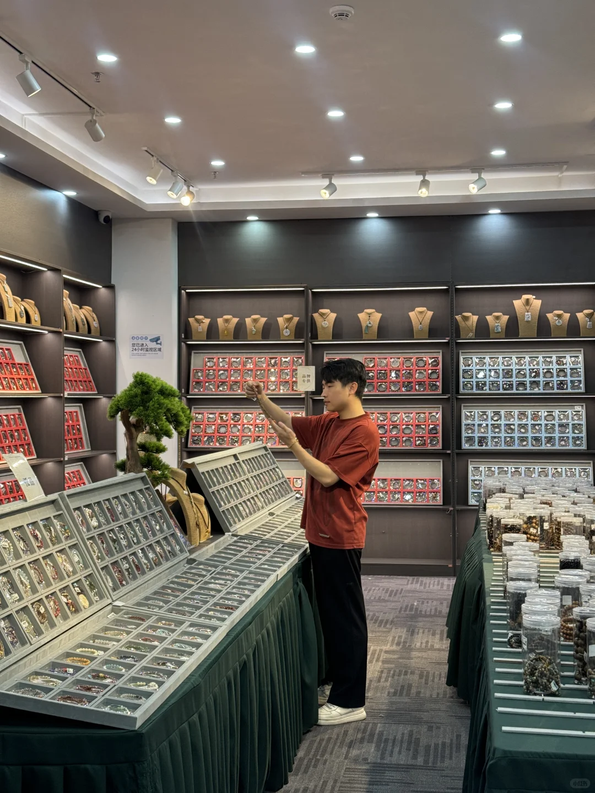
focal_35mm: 48
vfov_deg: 39.7
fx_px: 1100
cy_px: 396
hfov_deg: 30.3
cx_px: 298
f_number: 1.78
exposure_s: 1/50
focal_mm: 6.76
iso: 80
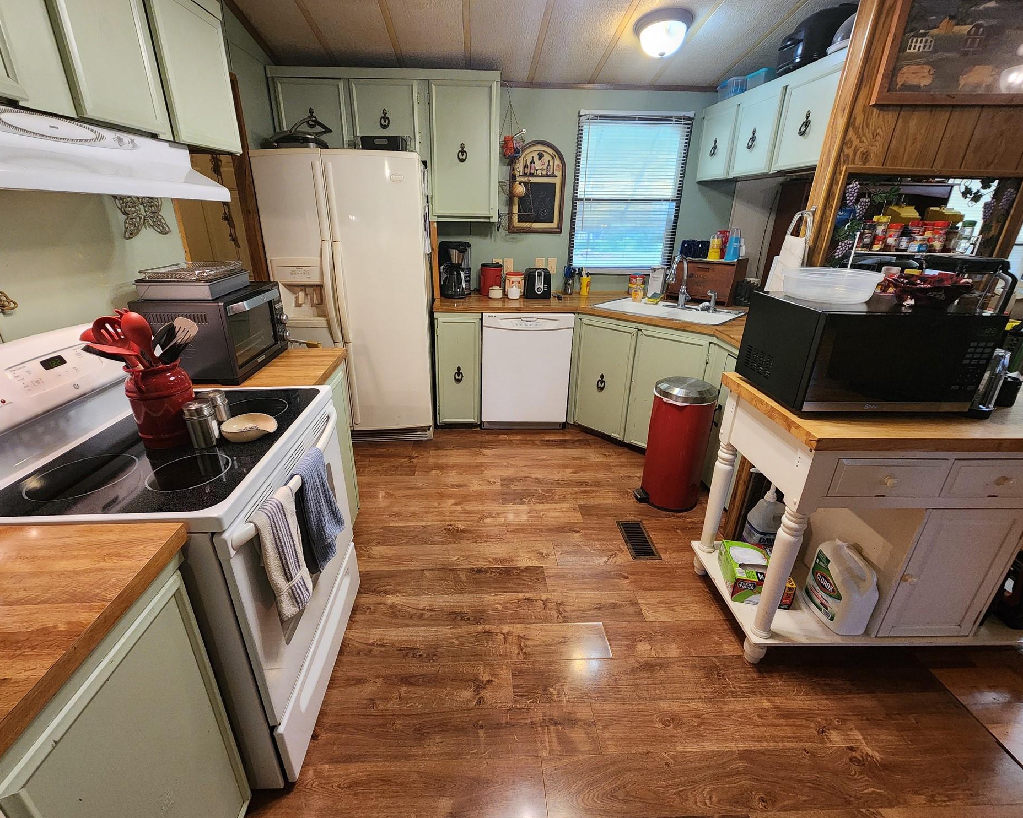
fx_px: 424
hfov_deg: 100.6
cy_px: 407
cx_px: 489
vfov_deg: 88.0
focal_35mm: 14
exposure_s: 1/60
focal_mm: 2.2
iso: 320
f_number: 2.2
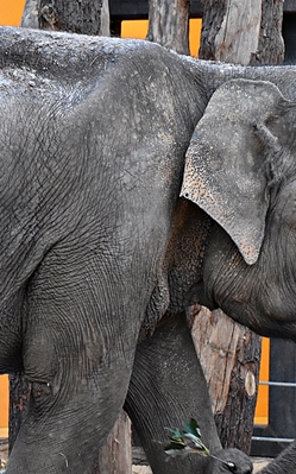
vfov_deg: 7.6
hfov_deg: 4.8
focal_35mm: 275
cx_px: 51
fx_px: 3553
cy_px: 332
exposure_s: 1/125
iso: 2200
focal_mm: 70
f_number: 5
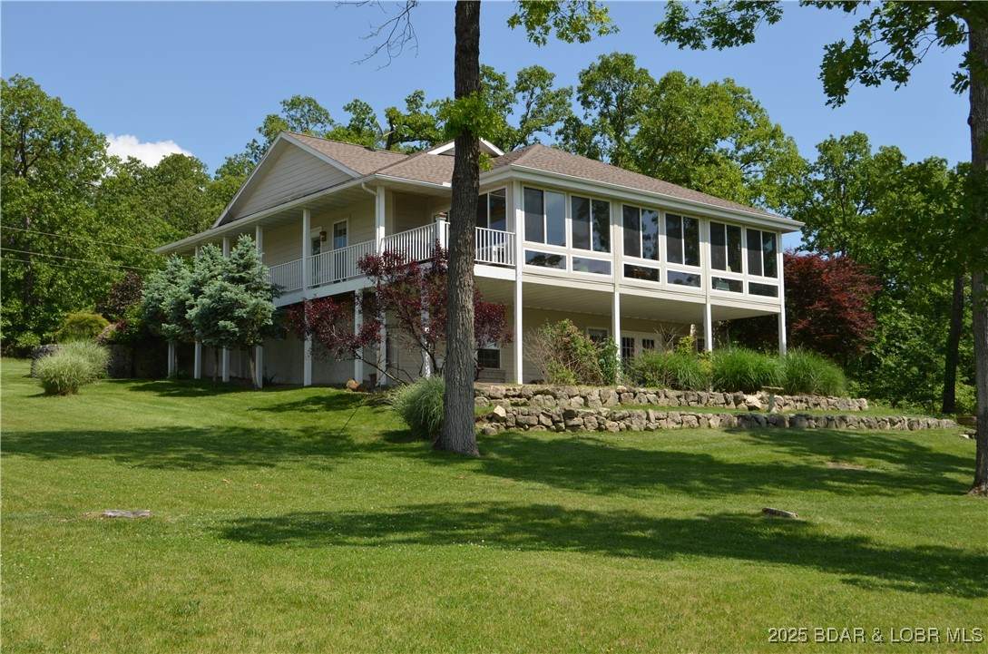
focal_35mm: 44
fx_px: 1191
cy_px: 327
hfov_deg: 45.0
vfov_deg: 30.7
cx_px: 494
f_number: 9
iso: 100
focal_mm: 29
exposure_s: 1/200
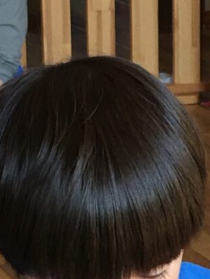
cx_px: 275
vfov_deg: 10.8
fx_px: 1439
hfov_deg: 8.2
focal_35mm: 178
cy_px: 396
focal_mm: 4.15
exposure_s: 1/30
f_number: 2.2
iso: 25
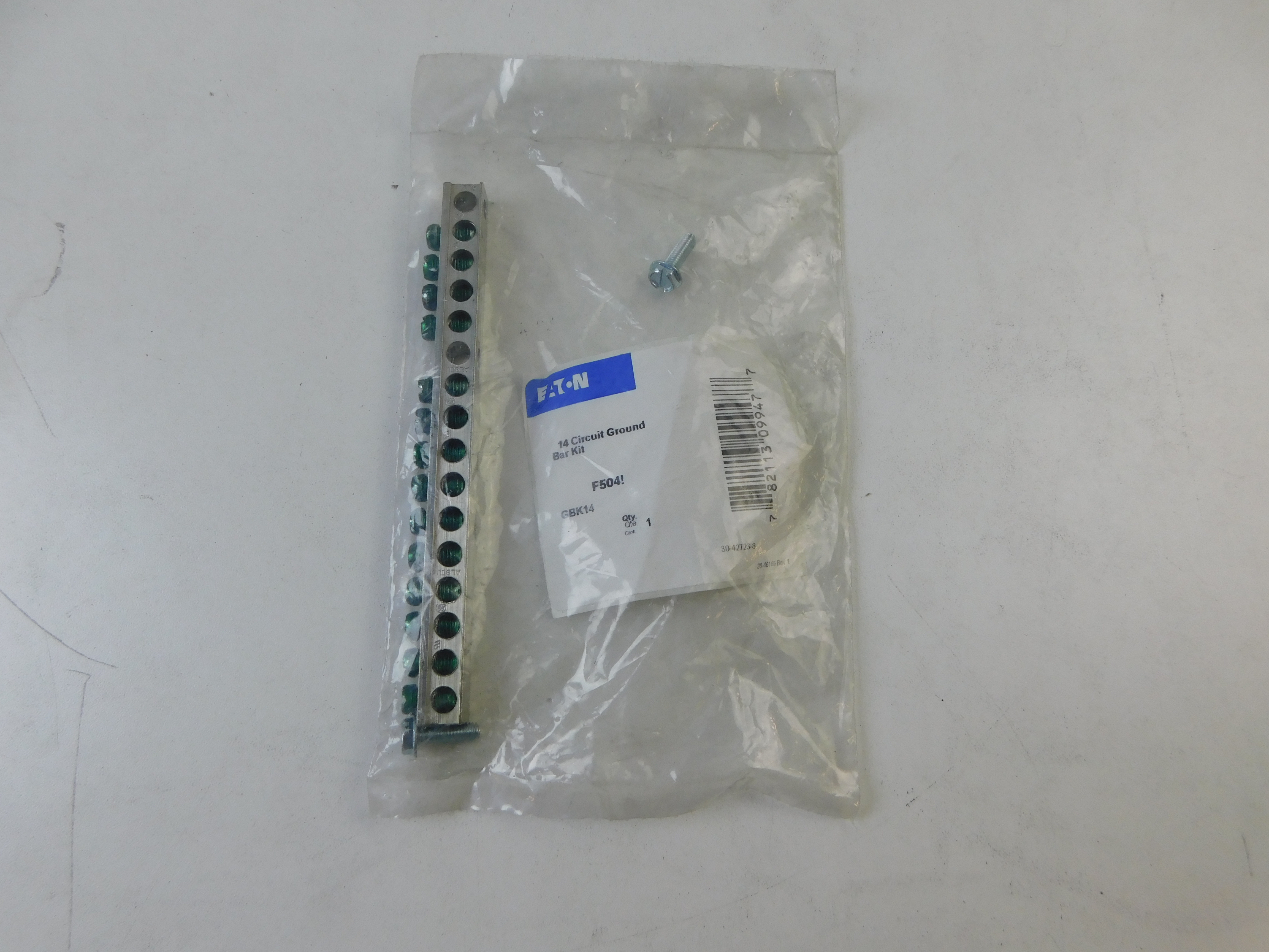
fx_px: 843
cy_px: 476
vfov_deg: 58.9
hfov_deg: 73.9
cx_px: 634
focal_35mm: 23
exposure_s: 1/60
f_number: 3
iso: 125
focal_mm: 4
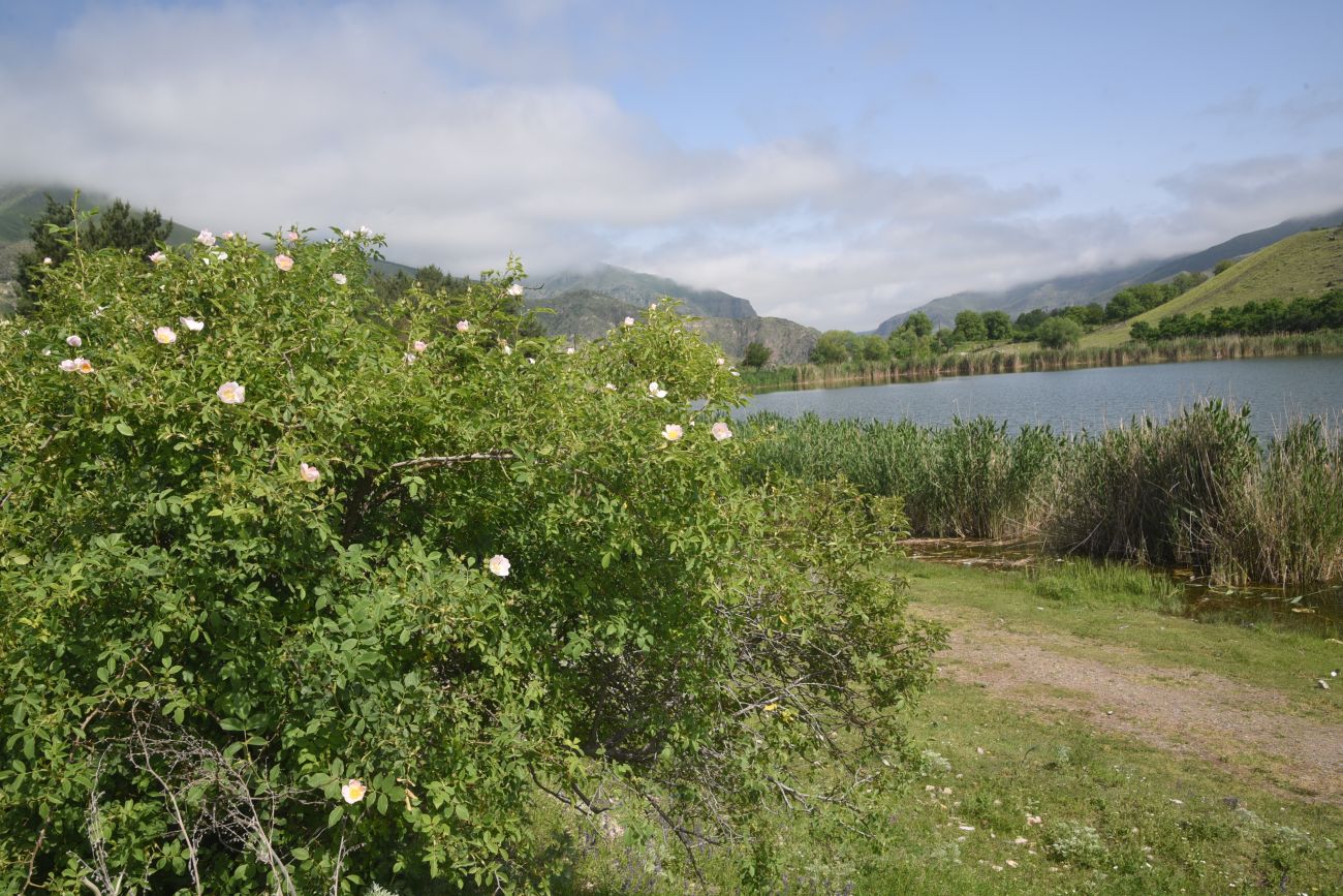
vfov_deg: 27.0
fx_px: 1865
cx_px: 672
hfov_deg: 39.6
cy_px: 448
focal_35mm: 50
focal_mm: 50
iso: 125
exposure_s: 1/125
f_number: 13
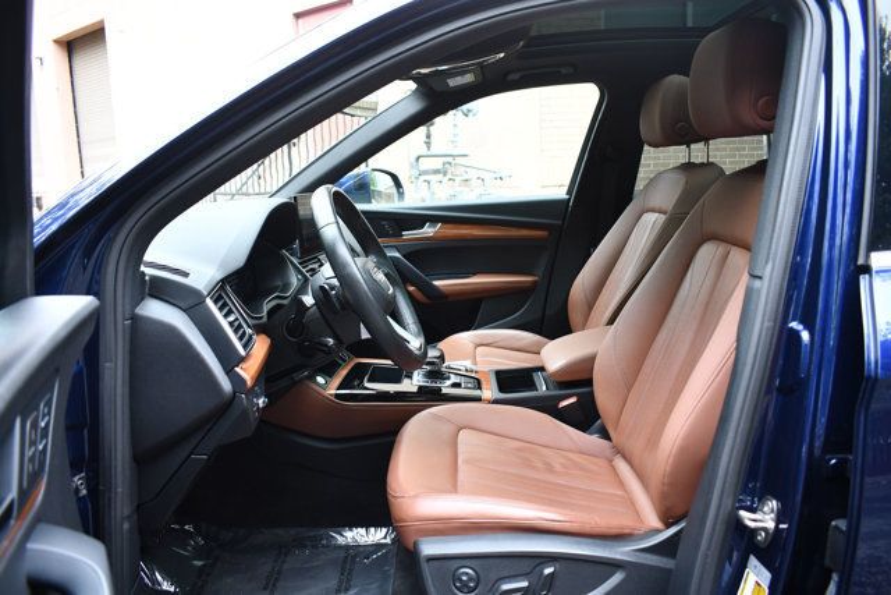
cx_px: 446
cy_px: 298
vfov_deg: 48.0
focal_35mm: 27
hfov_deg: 67.4
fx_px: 668
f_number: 3.5
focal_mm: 18
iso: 800
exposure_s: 1/160
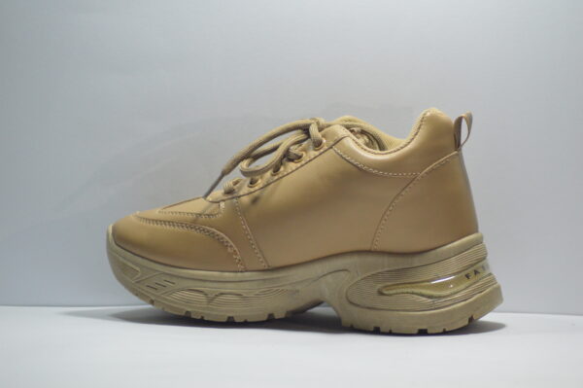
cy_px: 194
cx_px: 292
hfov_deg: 6.2
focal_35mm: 330
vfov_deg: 4.2
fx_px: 5340
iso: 2000
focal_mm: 220
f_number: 4.8
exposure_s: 1/500
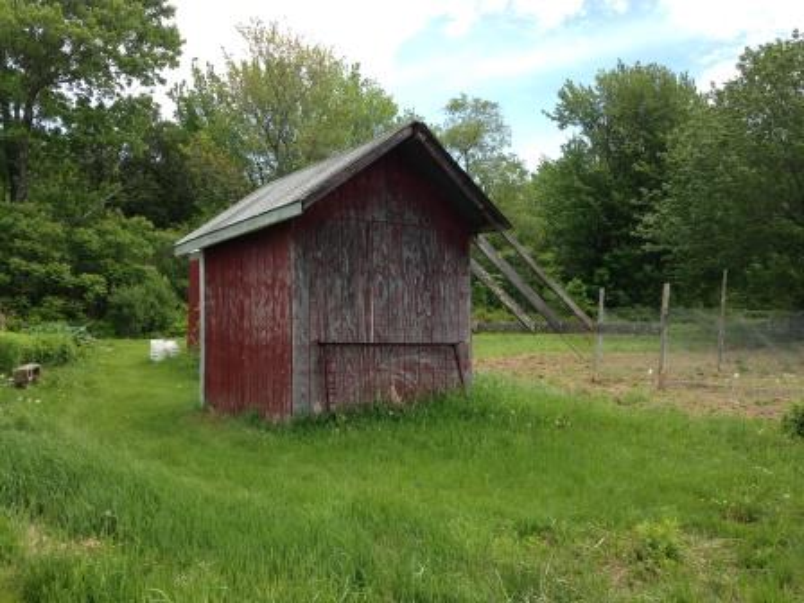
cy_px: 302
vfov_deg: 42.9
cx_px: 402
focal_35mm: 33
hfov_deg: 55.4
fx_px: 766
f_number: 2.4
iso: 50
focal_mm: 4.12
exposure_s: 1/775
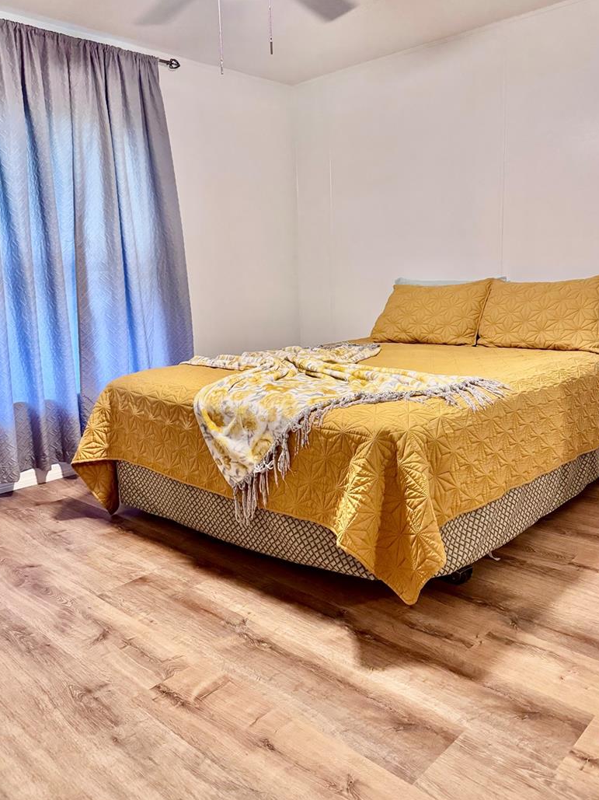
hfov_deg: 49.7
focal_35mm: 28
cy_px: 365
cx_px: 300
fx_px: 646
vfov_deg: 63.4
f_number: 1.78
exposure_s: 1/60
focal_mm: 6.76
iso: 500
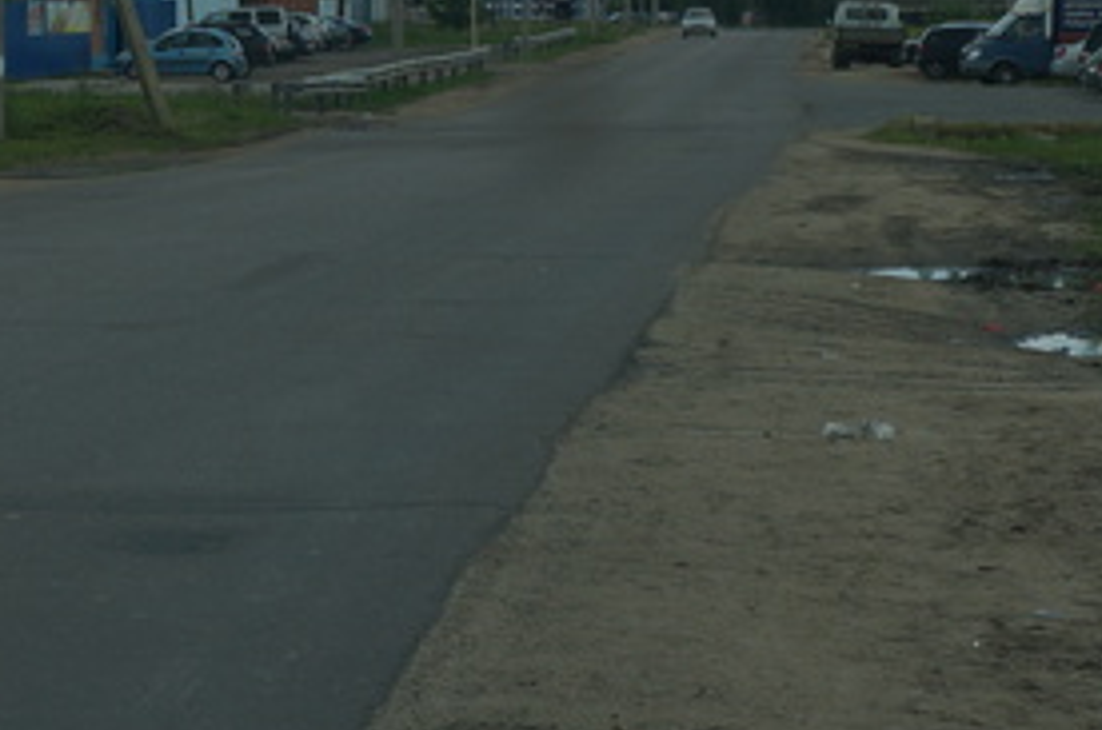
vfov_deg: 8.8
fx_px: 4661
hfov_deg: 13.4
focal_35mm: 153
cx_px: 279
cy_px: -299
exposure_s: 1/250
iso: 100
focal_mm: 33
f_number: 9
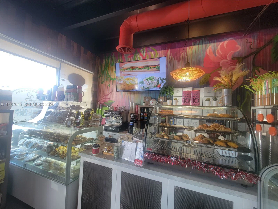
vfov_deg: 89.9
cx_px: 139
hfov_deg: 106.2
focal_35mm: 13
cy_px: 104
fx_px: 104
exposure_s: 1/60
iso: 64
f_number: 2.2
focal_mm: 2.2
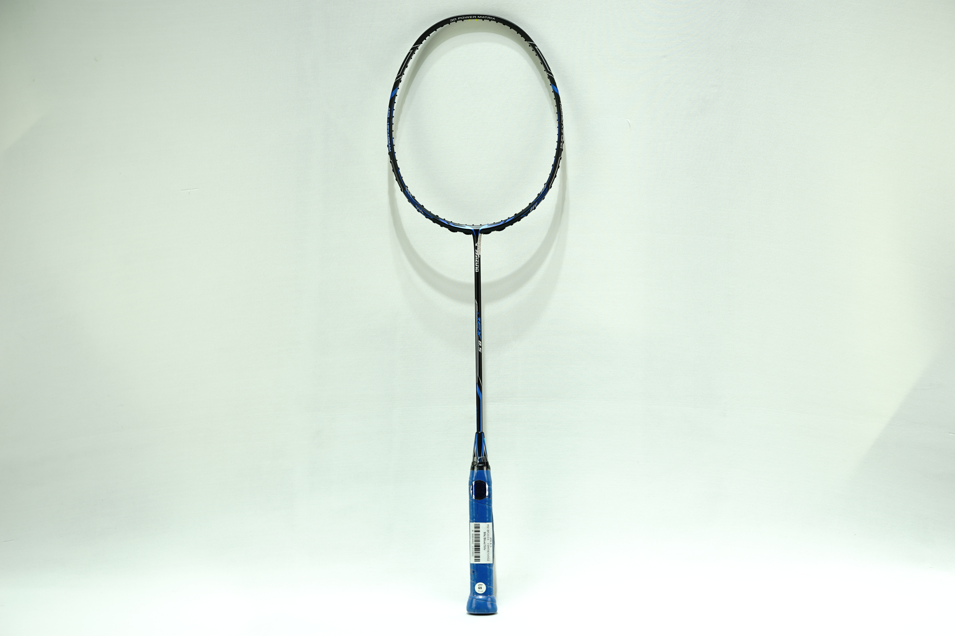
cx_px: 478
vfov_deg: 15.2
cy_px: 318
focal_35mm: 90
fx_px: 2387
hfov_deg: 22.6
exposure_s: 1/10
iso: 100
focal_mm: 90
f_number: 8
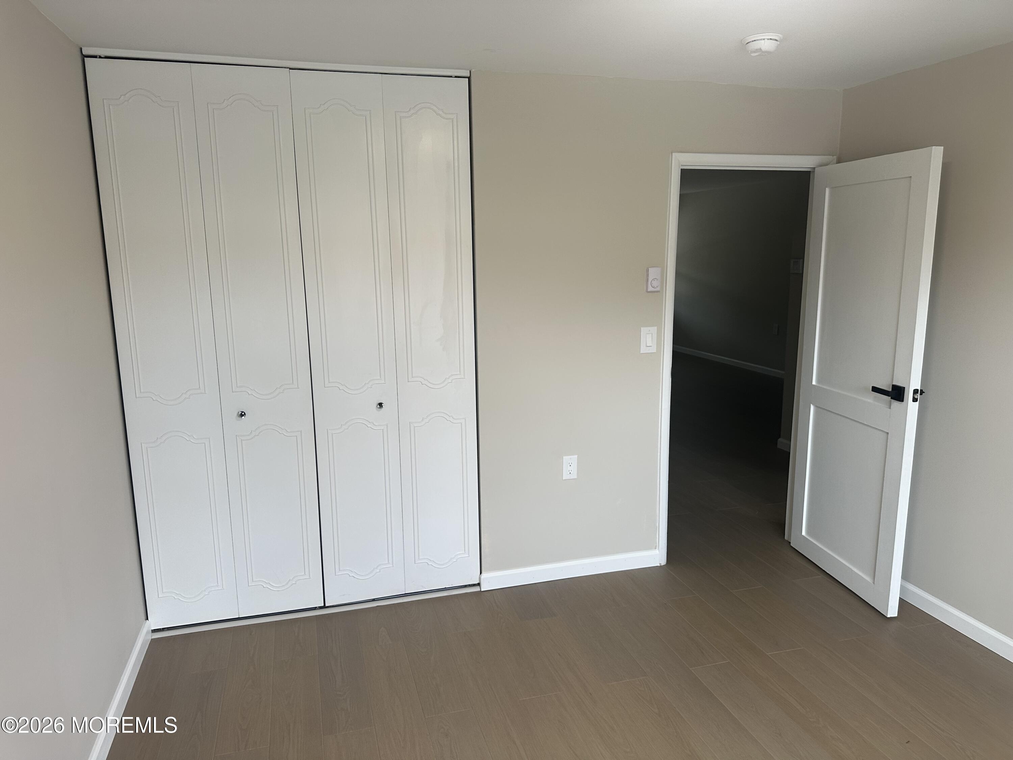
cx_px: 506
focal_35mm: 24
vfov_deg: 56.8
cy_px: 380
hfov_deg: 71.6
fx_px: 702
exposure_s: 1/121
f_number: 1.78
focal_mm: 6.86
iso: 125
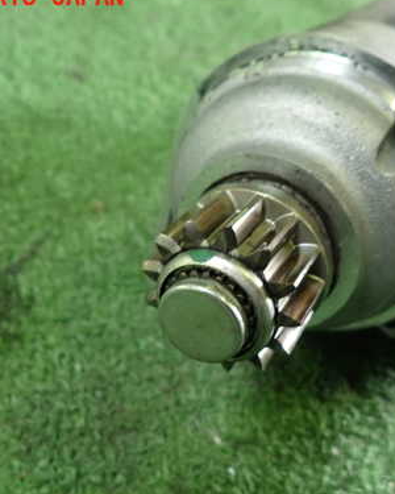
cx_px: 279
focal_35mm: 39
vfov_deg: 46.7
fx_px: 570
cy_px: 277
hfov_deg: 37.6
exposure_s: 1/30
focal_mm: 4.5
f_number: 2
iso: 320
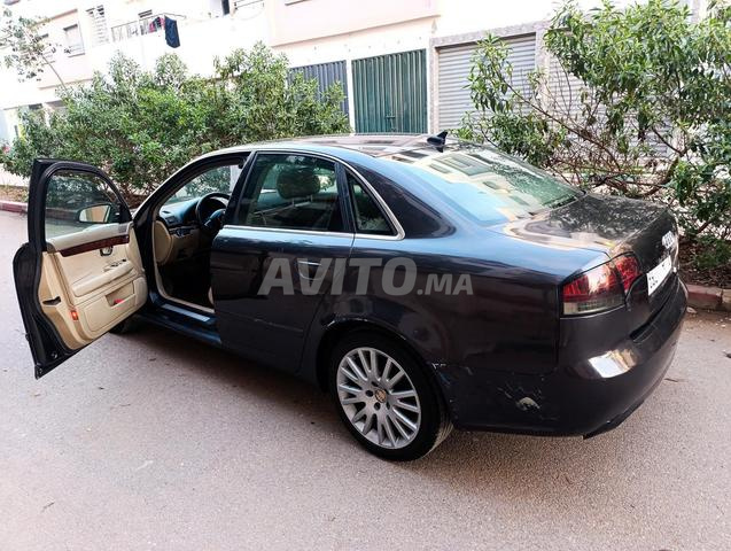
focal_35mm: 23
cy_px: 276
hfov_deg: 73.8
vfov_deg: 59.0
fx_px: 487
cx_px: 366
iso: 640
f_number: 1.6
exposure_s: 1/100
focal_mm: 6.14
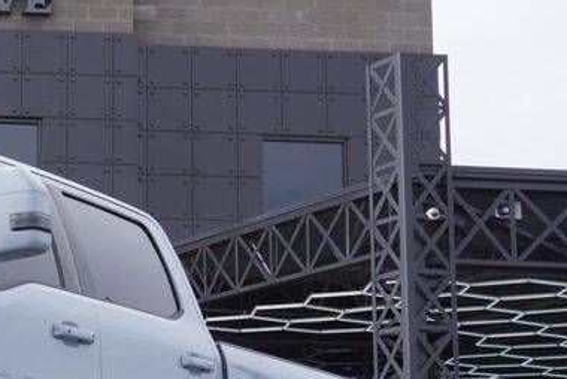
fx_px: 1529
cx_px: -185
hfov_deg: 19.3
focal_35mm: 97
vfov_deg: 14.0
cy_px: 318
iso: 100
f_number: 7.1
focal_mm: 24
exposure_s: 1/200
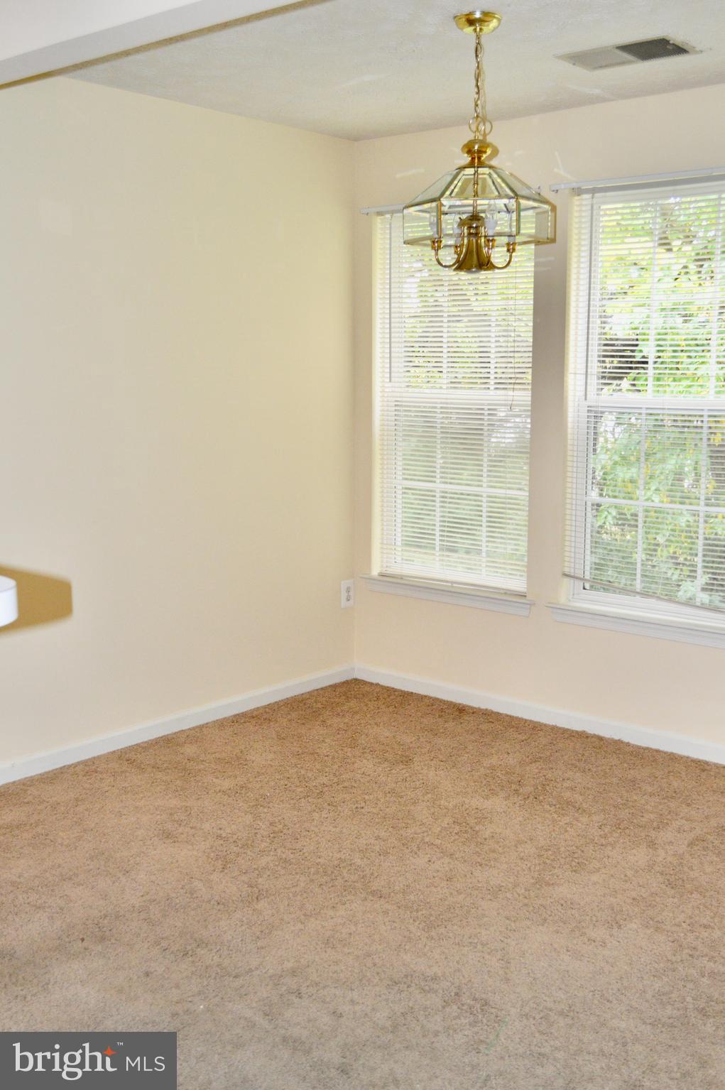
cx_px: 362
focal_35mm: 36
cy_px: 545
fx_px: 1089
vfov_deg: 53.2
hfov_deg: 36.8
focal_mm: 24
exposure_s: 1/60
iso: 1100
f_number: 4
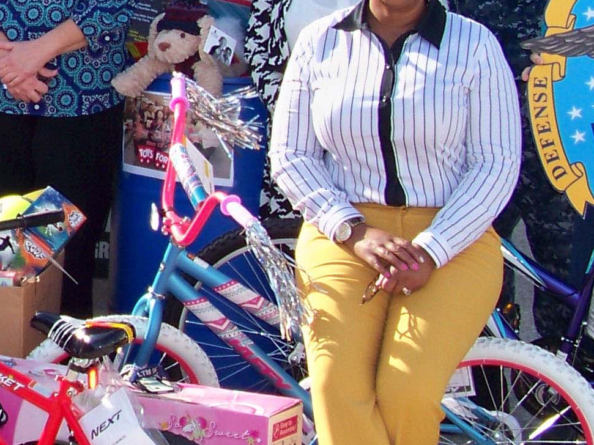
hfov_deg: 13.5
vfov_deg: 10.6
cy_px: -7
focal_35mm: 139
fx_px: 2385
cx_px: -253
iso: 64
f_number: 2.8
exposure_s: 1/320
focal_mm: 6.75
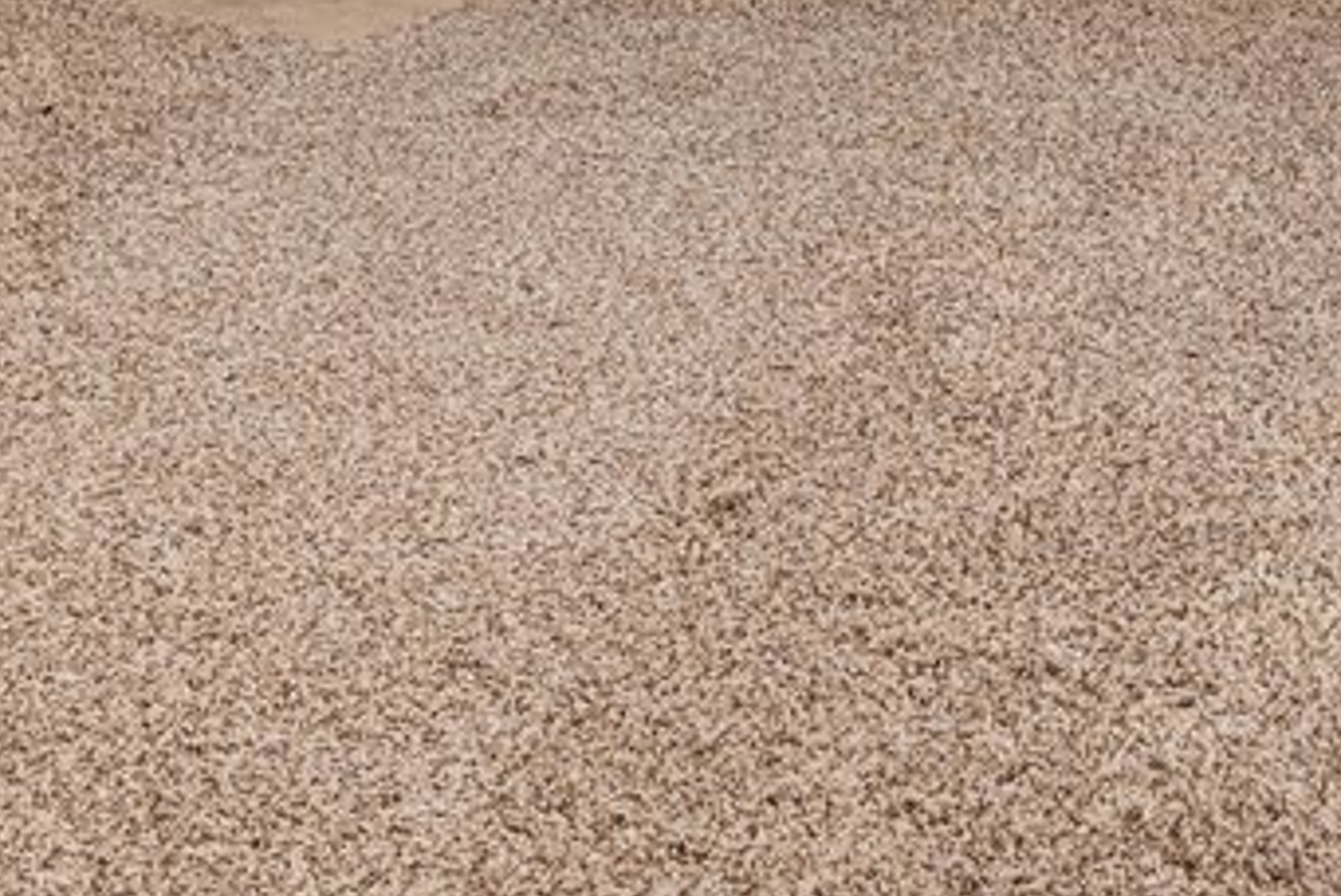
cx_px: 680
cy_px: -861
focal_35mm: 96
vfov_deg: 12.6
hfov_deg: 21.2
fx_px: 3579
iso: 200
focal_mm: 16
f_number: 7.1
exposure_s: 1/15
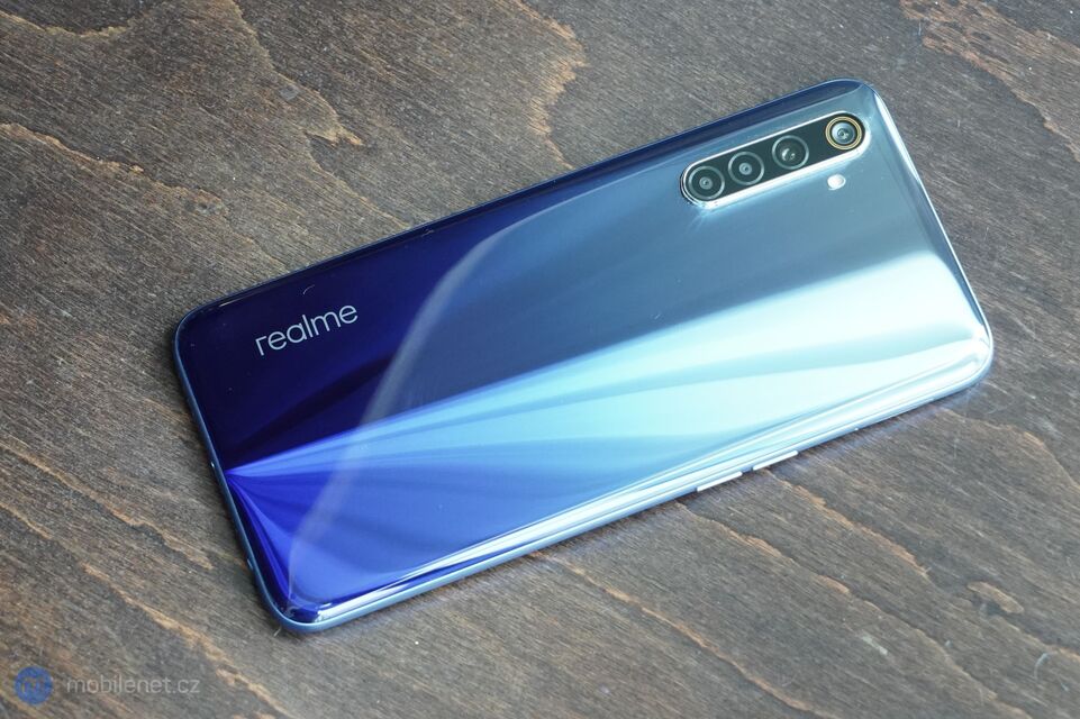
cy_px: 360
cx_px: 540
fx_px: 2099
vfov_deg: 19.4
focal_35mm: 70
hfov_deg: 28.9
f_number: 7.1
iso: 5000
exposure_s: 1/160
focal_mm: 70
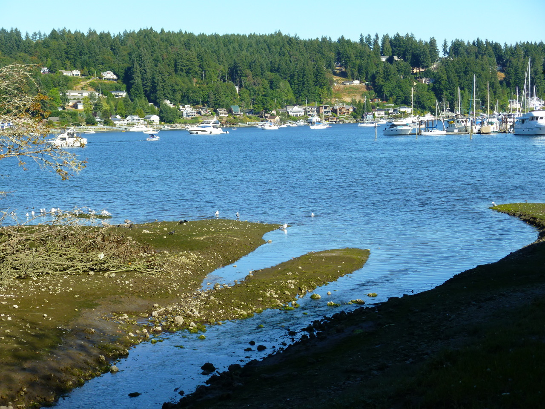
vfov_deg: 20.7
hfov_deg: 27.4
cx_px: 272
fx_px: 1118
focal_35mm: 71
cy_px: 204
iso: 80
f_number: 4.8
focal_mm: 12.7
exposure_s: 1/200
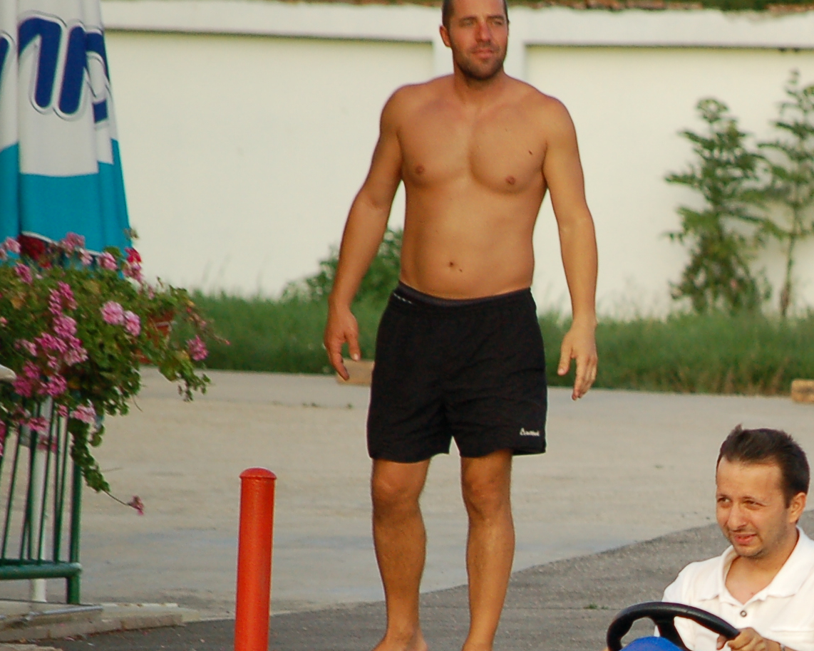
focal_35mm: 648
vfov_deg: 2.4
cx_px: 848
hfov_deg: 3.0
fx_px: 15619
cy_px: 636
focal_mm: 175
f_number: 5.6
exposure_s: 1/640
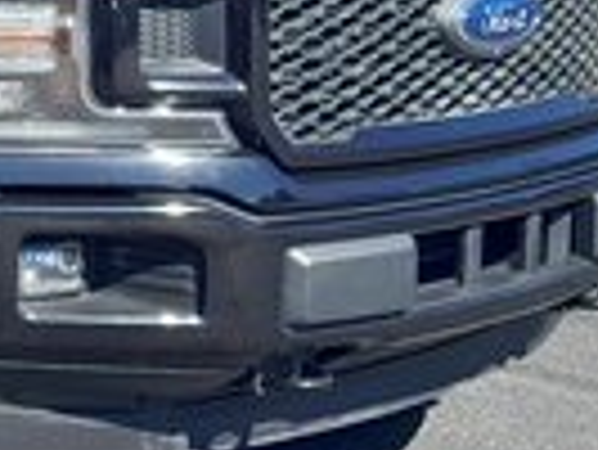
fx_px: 2248
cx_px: -337
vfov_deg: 11.4
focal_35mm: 130
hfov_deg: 14.1
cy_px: 86
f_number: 1.8
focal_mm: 4
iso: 40
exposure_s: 1/196
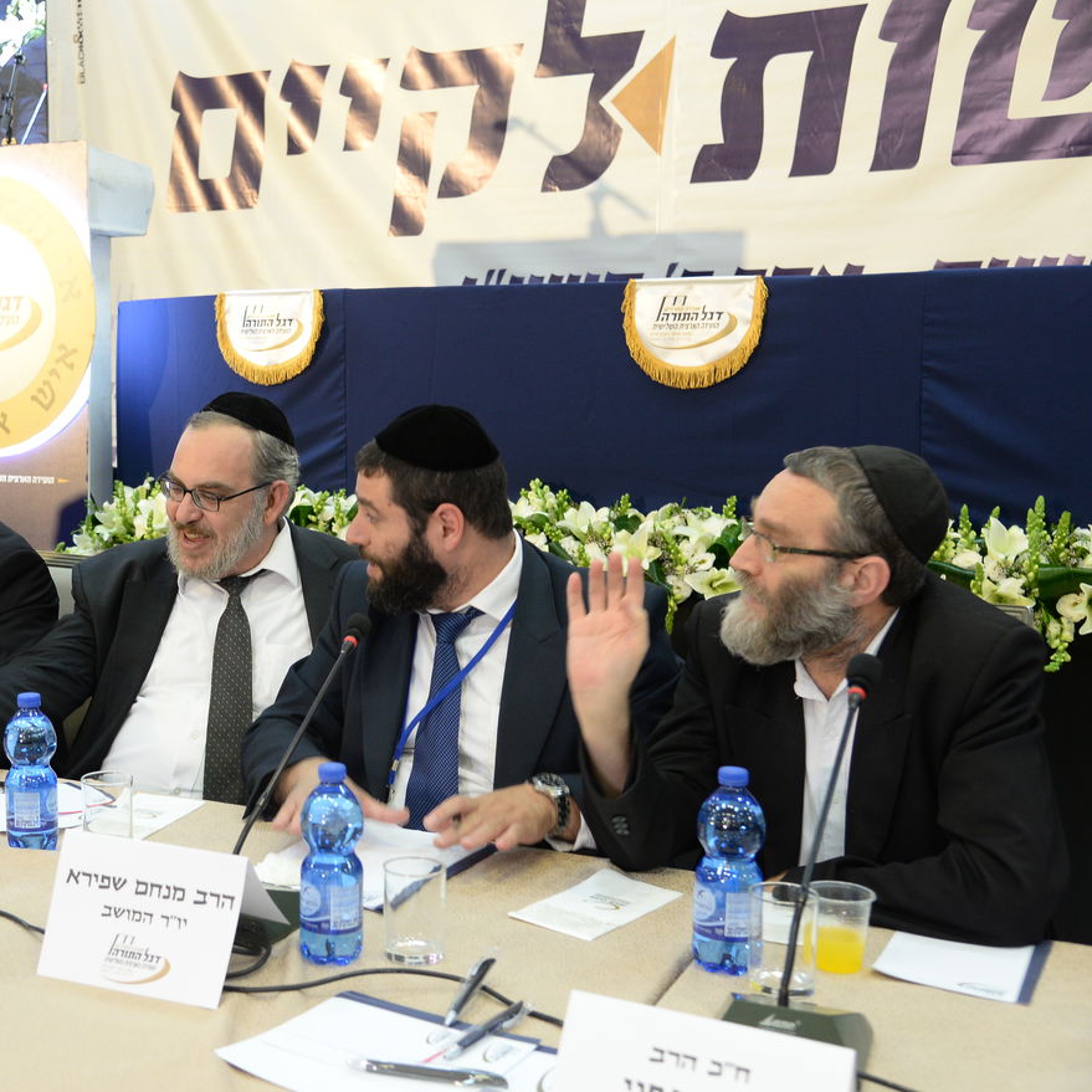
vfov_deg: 36.8
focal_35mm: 46
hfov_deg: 35.8
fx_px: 1642
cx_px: 253
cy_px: 548
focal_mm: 34
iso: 1250
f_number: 4.5
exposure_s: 1/60
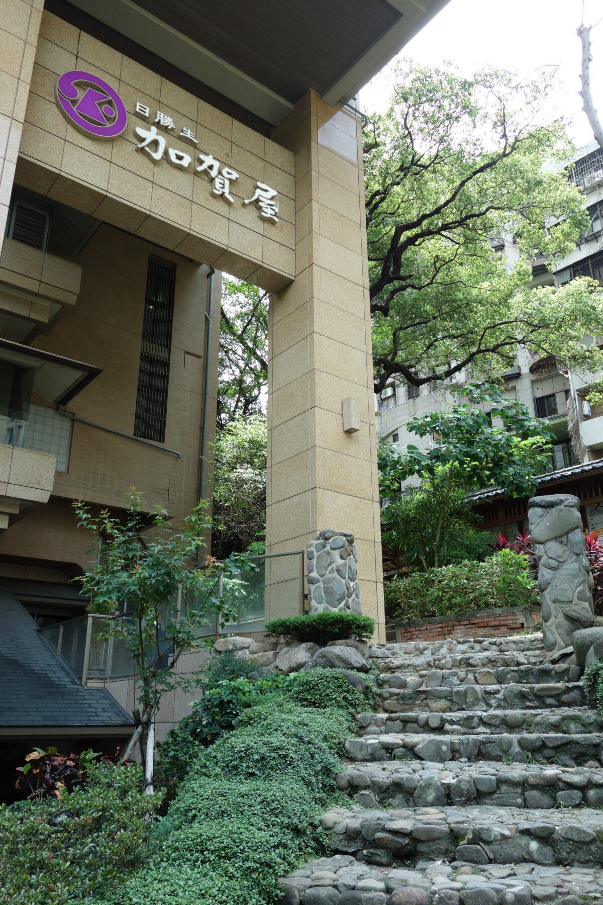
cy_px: 452
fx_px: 703
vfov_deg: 65.5
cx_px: 302
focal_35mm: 28
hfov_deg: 46.4
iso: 125
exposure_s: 1/100
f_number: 4.5
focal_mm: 10.4
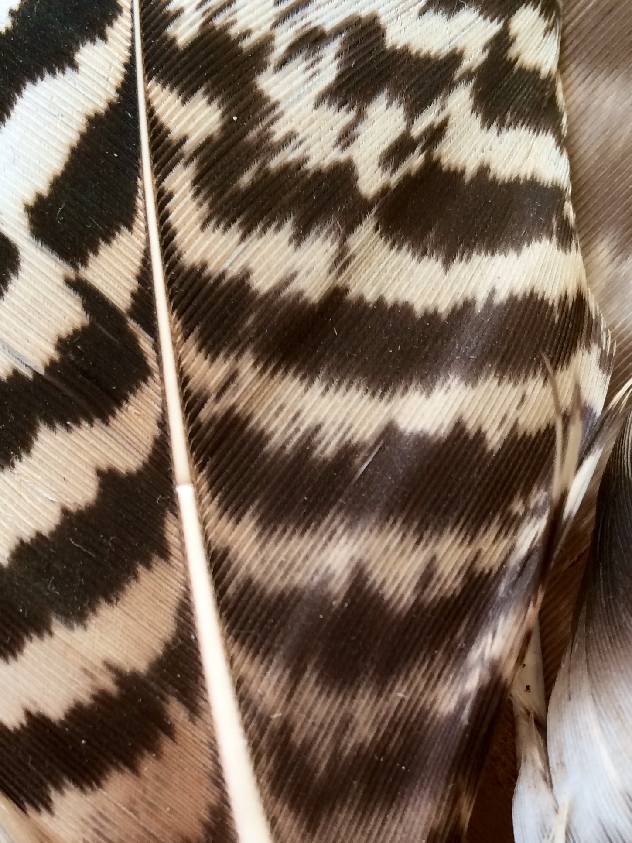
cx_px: 411
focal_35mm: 49
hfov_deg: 29.5
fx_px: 1193
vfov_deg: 38.1
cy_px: 607
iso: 40
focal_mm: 4.15
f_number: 2.2
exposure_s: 1/33
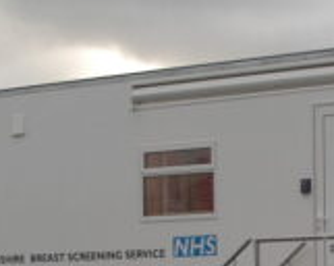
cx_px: 382
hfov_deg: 14.7
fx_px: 1263
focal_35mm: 128
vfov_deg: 11.8
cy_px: 315
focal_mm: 21
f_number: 5
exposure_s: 1/800
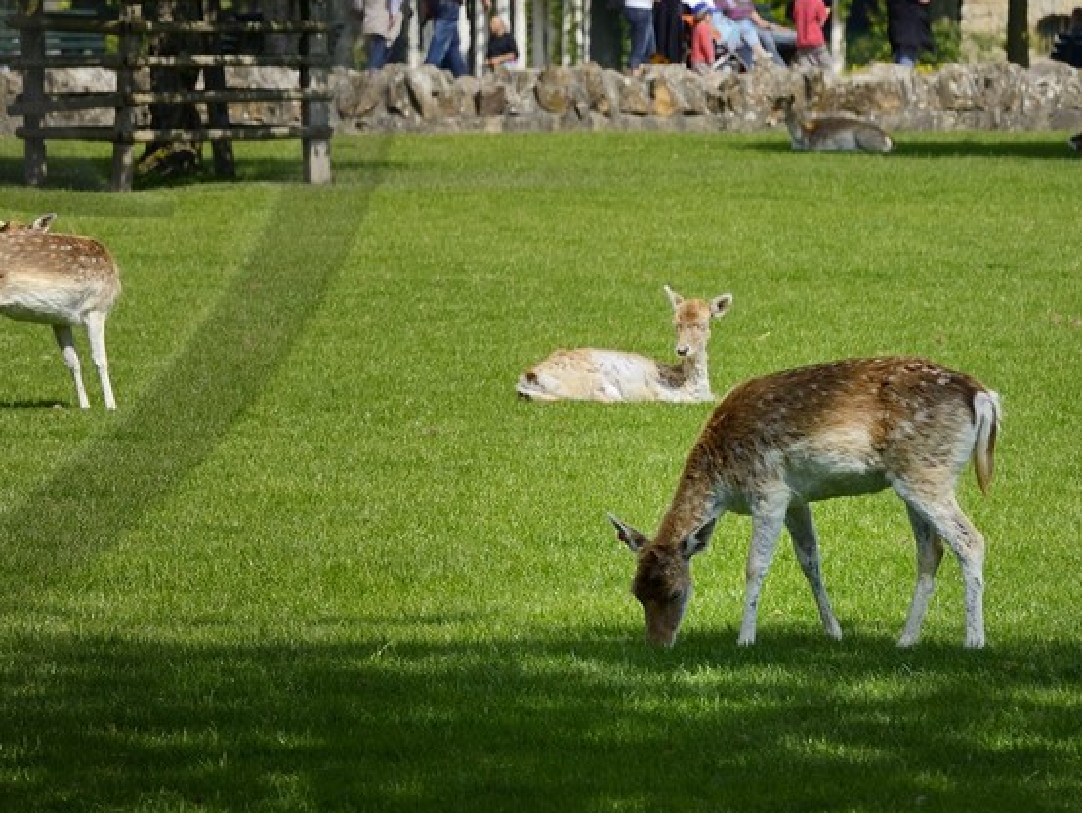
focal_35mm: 444
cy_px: -102
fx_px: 13884
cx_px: -391
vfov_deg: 3.3
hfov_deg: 4.4
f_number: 9
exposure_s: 1/320
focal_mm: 160
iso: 200
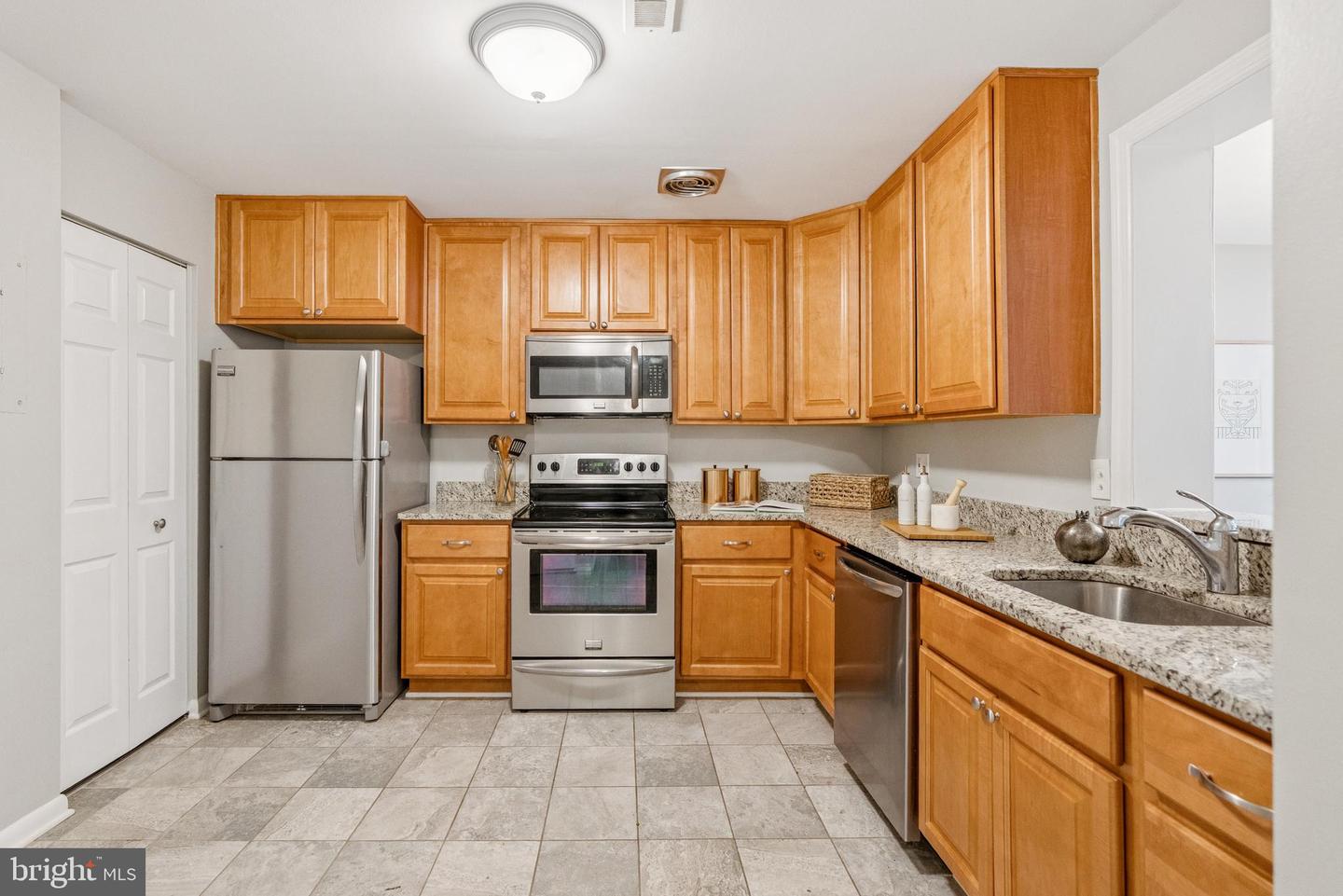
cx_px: 672
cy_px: 448
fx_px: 597
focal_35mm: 16
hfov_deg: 96.7
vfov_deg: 73.8
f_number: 4.5
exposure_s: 1/125
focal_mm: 16
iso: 2500
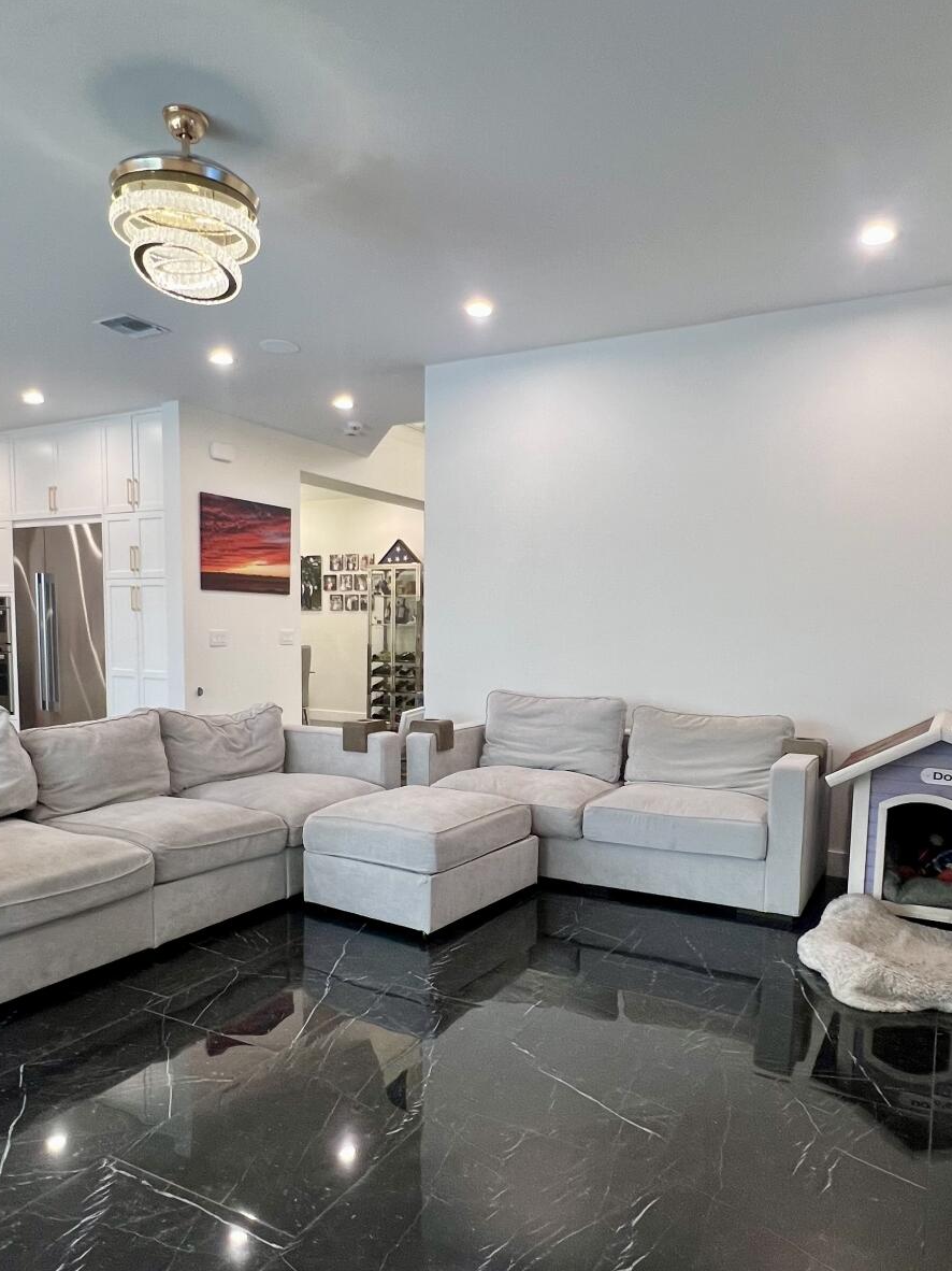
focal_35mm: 22
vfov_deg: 76.1
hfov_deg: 61.0
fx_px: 807
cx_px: 505
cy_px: 712
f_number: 1.8
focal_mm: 1.57
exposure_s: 1/120
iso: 160
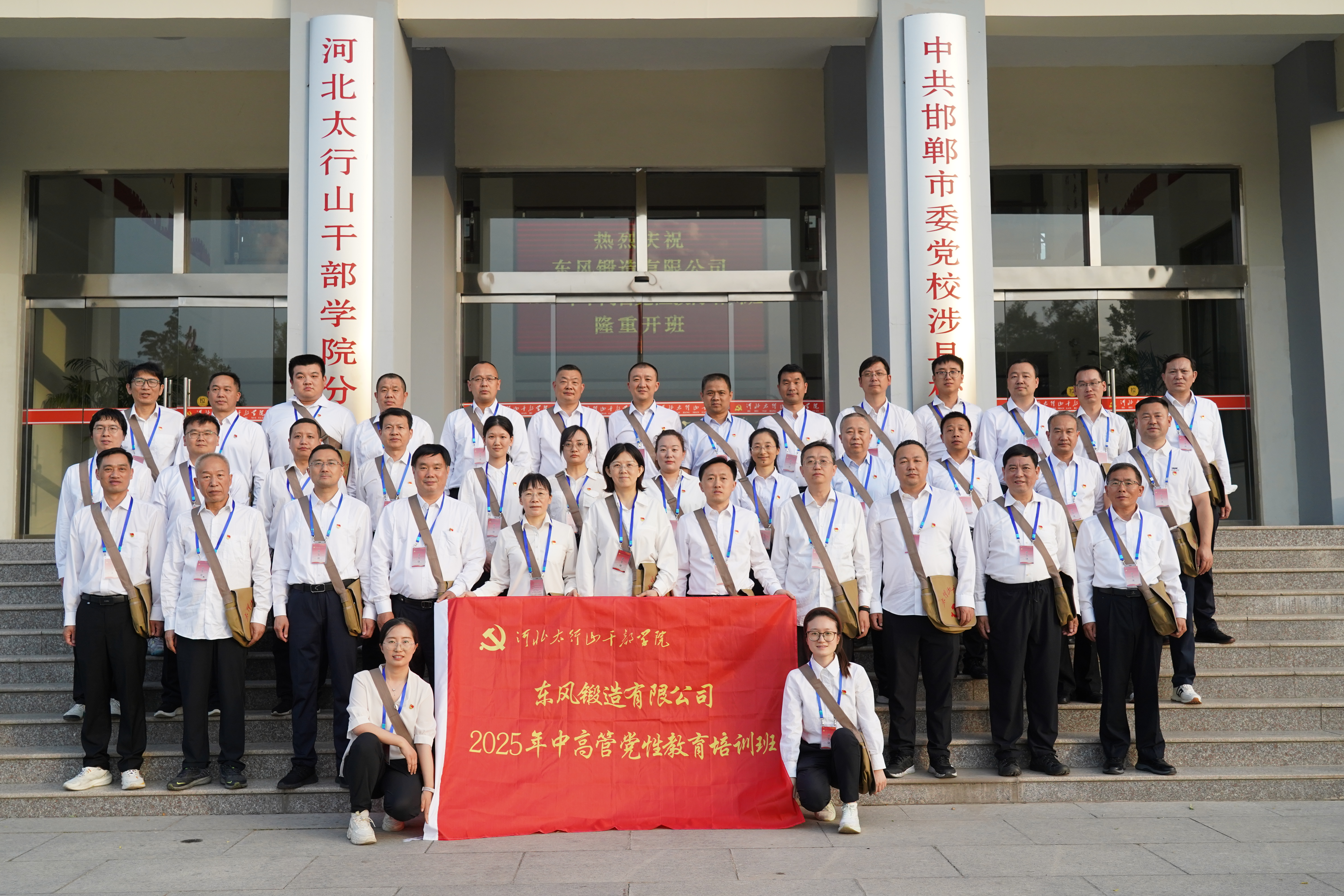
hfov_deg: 53.1
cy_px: 448
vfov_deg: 36.9
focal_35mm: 36
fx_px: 1344
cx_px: 672
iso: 800
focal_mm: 36
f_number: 5.6
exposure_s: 1/800
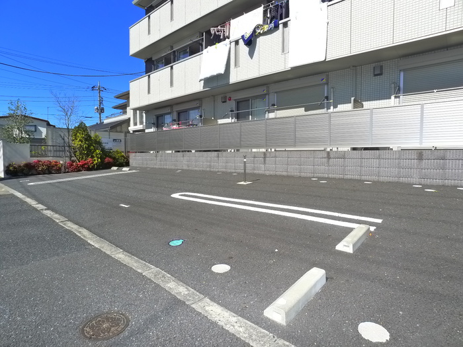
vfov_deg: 56.8
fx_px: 321
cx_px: 232
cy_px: 174
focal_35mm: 24
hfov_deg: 71.6
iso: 400
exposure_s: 1/800
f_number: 4
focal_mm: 5.1
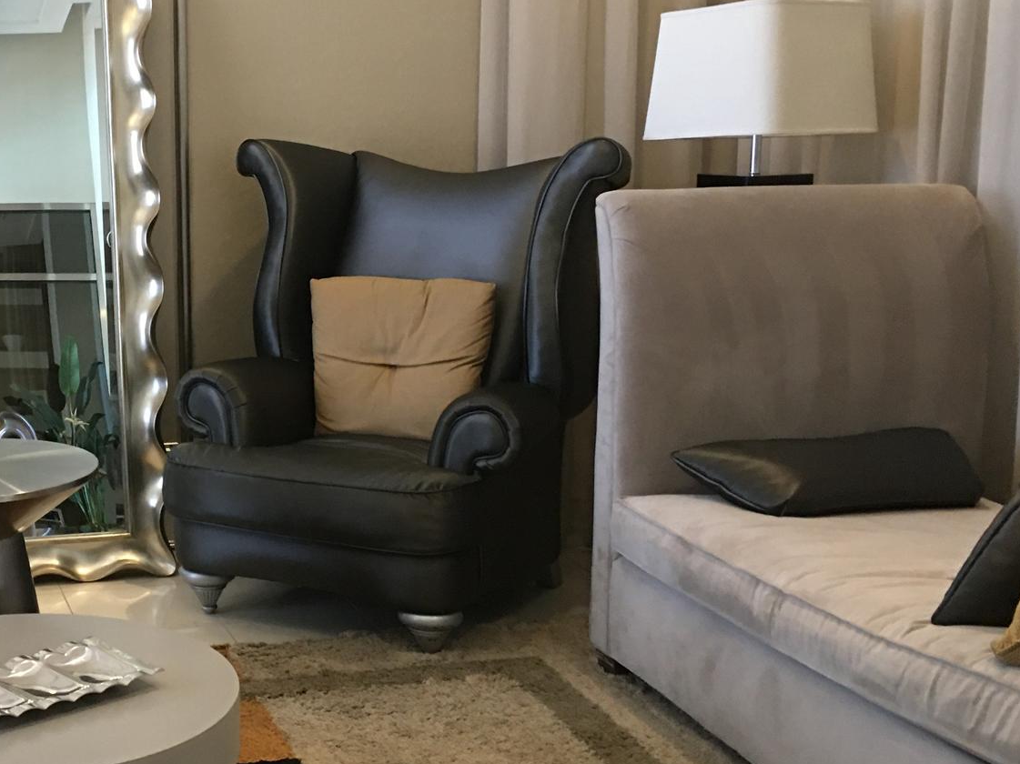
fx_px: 1561
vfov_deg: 27.5
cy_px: 391
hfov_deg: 34.5
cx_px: 137
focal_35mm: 53
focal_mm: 4.15
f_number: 2.2
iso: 80
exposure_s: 1/10
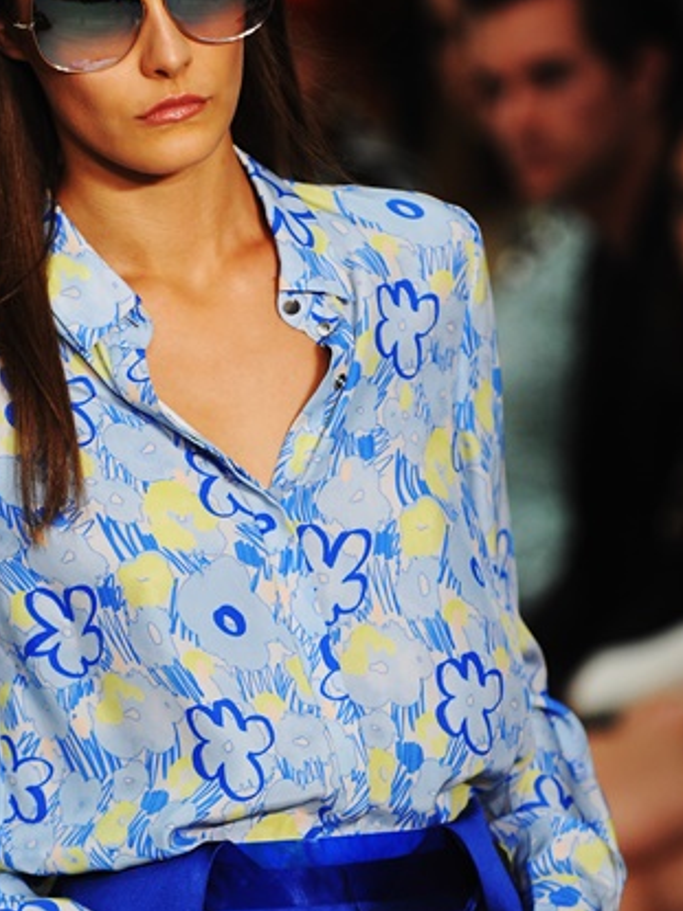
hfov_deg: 4.6
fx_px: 8528
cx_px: 272
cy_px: 573
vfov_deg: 6.1
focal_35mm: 324
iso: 800
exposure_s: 1/800
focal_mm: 175
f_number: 4.5
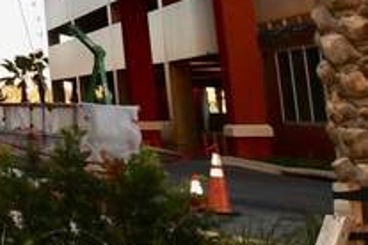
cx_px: -519
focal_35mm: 105
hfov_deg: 13.8
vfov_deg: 12.5
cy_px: -93
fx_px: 1073
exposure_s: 1/250
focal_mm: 11.5
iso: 160
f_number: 4.8
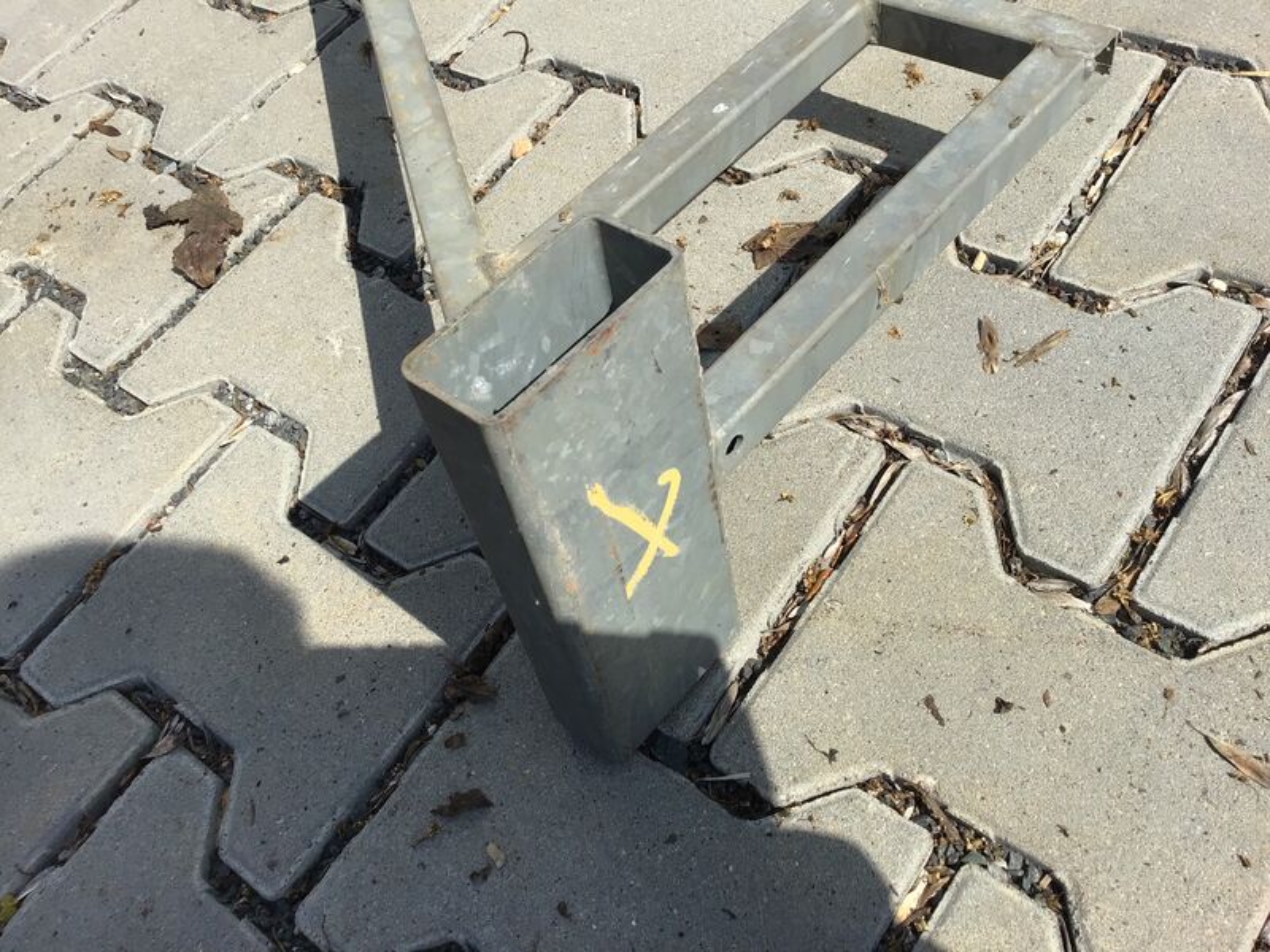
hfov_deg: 58.4
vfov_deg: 45.4
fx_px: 1137
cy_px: 476
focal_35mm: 31
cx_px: 635
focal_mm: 3.3
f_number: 2.4
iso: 25
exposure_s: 1/1381
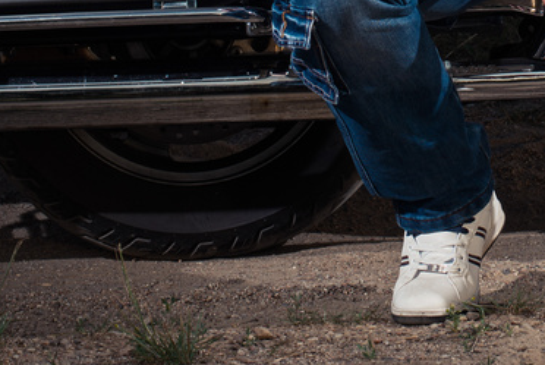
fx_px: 2849
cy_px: -307
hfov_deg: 10.8
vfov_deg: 7.1
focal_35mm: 188
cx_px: 585
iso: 50
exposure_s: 1/200
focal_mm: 50
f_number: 5.6
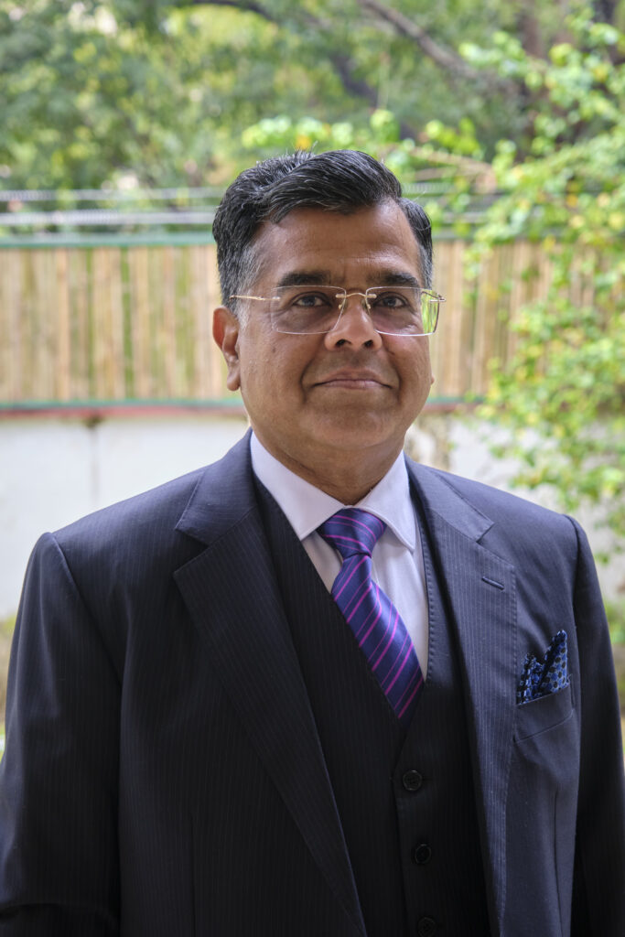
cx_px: 312
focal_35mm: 82
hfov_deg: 16.7
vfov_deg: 24.8
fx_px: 2135
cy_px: 468
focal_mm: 54.5
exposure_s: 1/60
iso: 400
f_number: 5.6
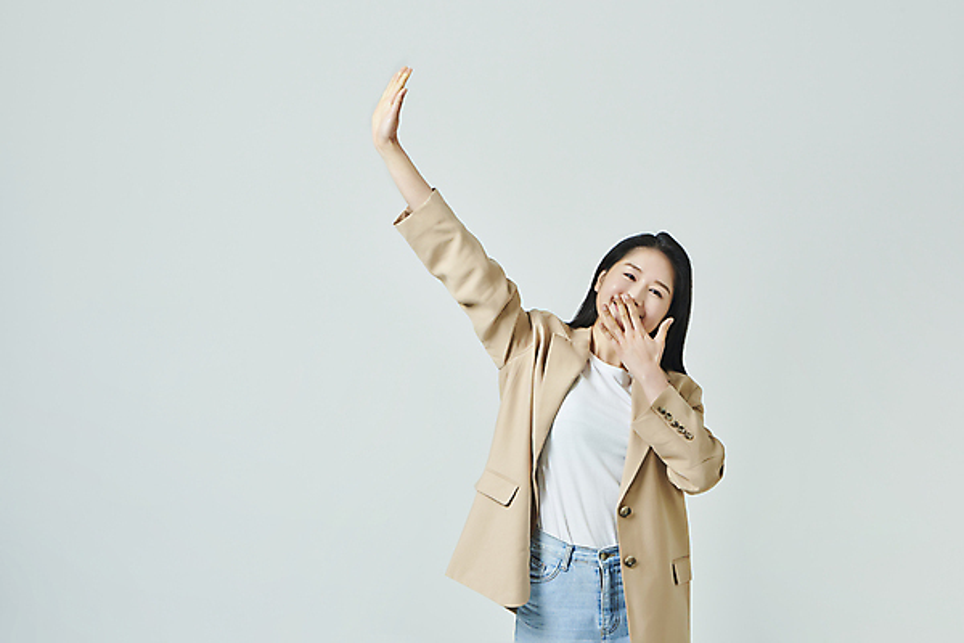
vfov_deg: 19.5
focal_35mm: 70
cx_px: 482
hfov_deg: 28.8
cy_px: 322
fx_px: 1874
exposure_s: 1/125
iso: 100
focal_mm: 70
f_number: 11
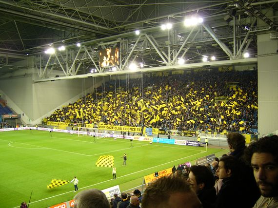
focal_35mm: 35
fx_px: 281
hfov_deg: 52.6
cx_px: 139
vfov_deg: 40.7
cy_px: 104
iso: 100
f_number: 2.8
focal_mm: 5.8
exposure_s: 1/15
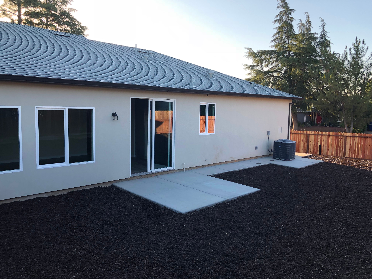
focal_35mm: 28
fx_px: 301
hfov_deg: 63.4
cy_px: 140
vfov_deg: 49.7
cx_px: 186
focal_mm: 3.99
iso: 20
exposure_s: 1/226
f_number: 1.8
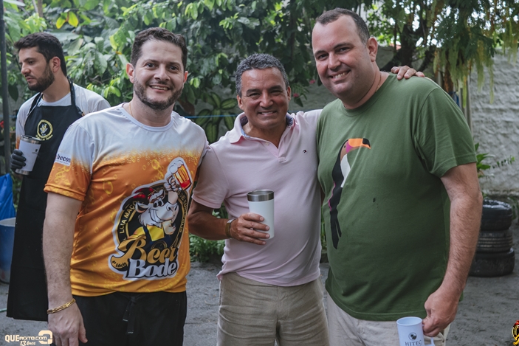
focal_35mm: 38
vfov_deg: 35.1
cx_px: 272
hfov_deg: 50.7
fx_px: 548
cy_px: 169
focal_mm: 24
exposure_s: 1/640
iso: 1000
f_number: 2.5
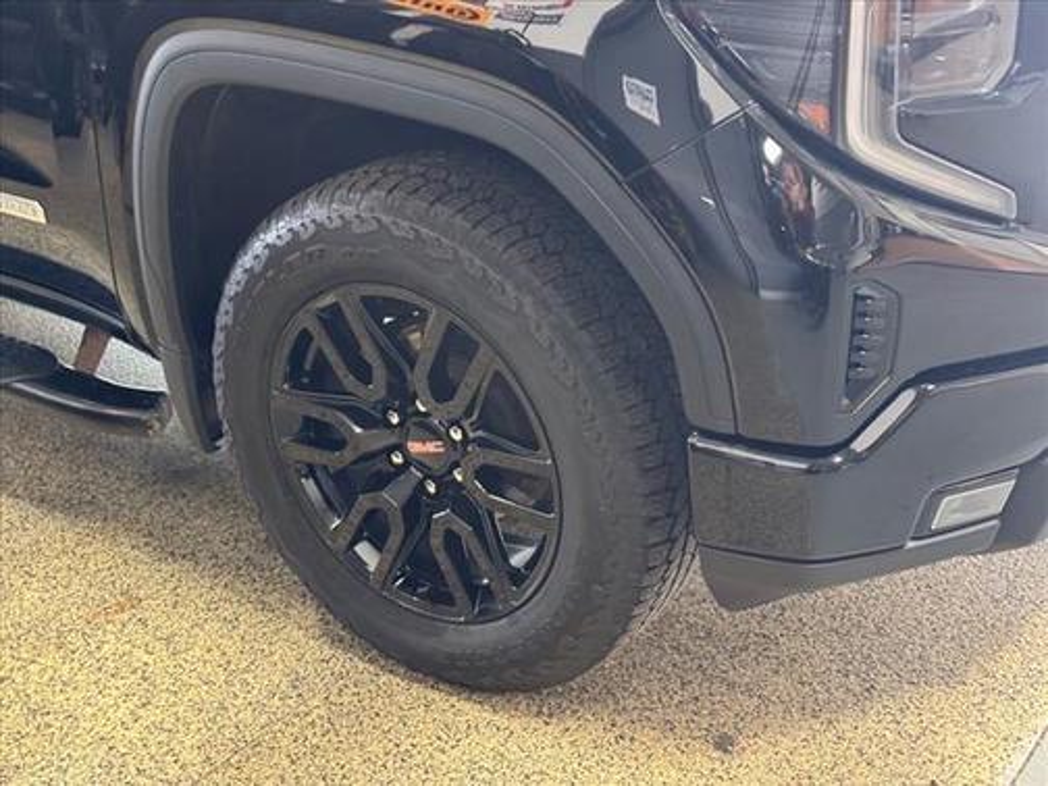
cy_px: 393
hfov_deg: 39.7
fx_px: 1453
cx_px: 524
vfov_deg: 30.3
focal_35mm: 48
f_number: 1.78
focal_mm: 6.76
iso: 400
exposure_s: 1/40
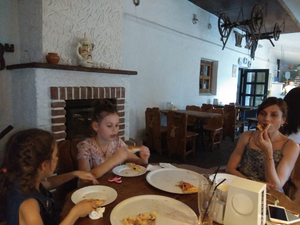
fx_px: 182
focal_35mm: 21
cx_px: 150
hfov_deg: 79.0
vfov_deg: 63.4
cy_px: 112
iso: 2000
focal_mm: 3.57
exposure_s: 1/12
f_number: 2
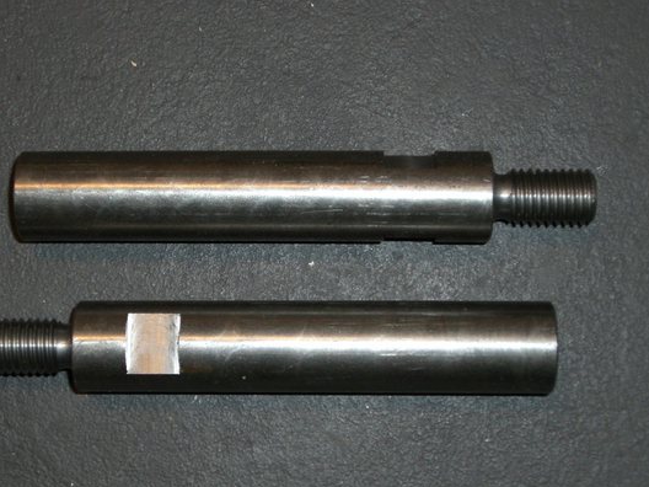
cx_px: 274
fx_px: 1500
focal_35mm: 80
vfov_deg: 18.4
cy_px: 274
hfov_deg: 24.4
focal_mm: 10.7
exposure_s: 1/60
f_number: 3.6
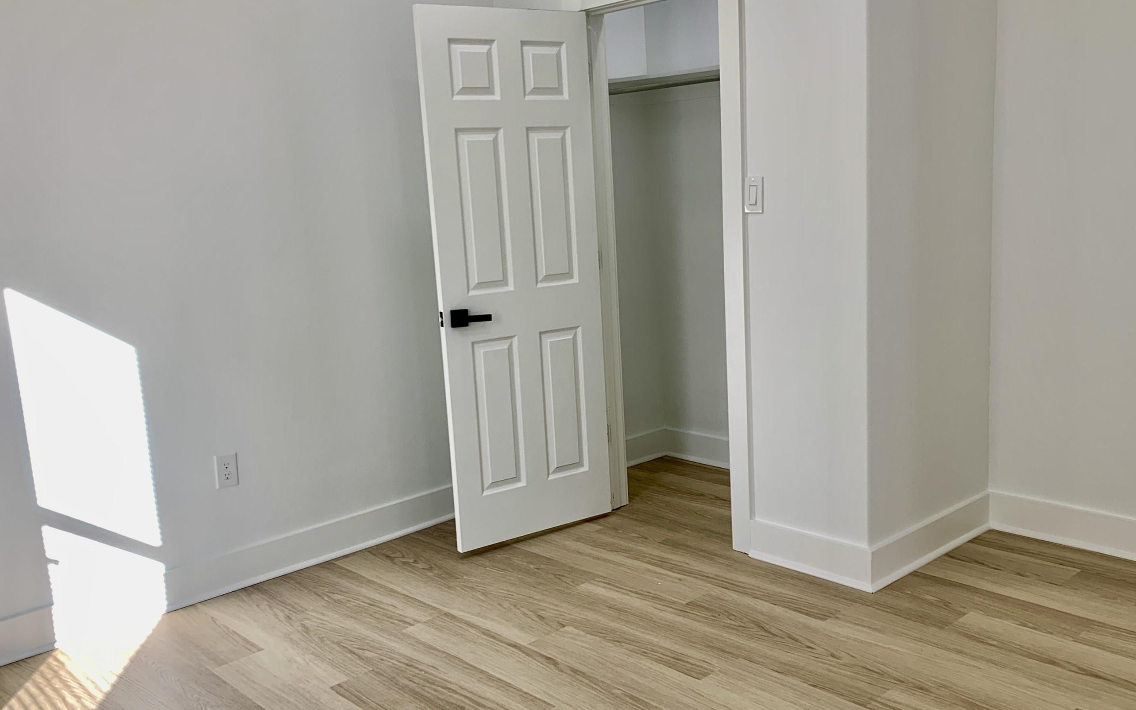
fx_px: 1022
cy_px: 378
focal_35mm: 33
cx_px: 597
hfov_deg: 58.1
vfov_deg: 38.3
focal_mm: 4.25
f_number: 1.8
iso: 25
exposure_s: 1/120
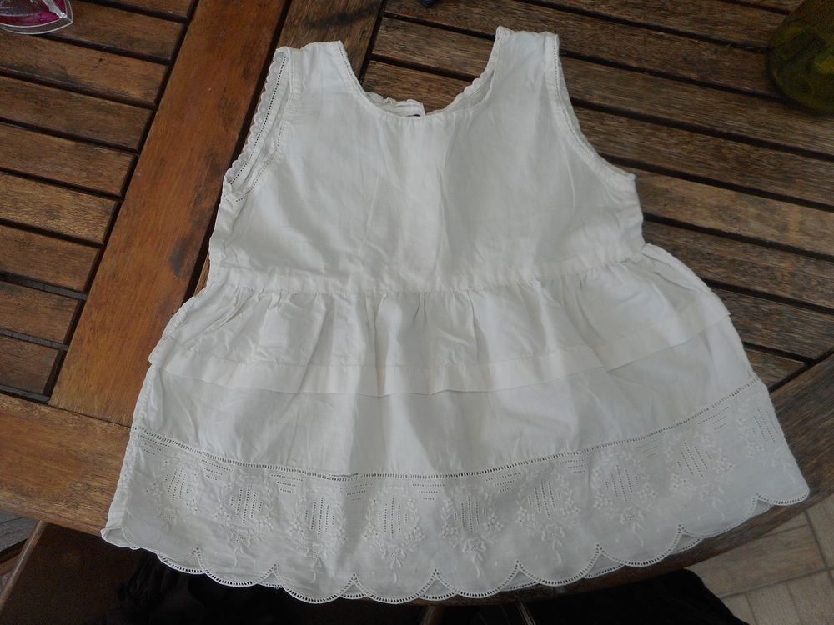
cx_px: 417
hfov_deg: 69.4
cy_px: 312
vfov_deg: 54.9
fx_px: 602
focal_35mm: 25
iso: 140
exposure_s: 1/30
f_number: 3.7
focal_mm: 4.5
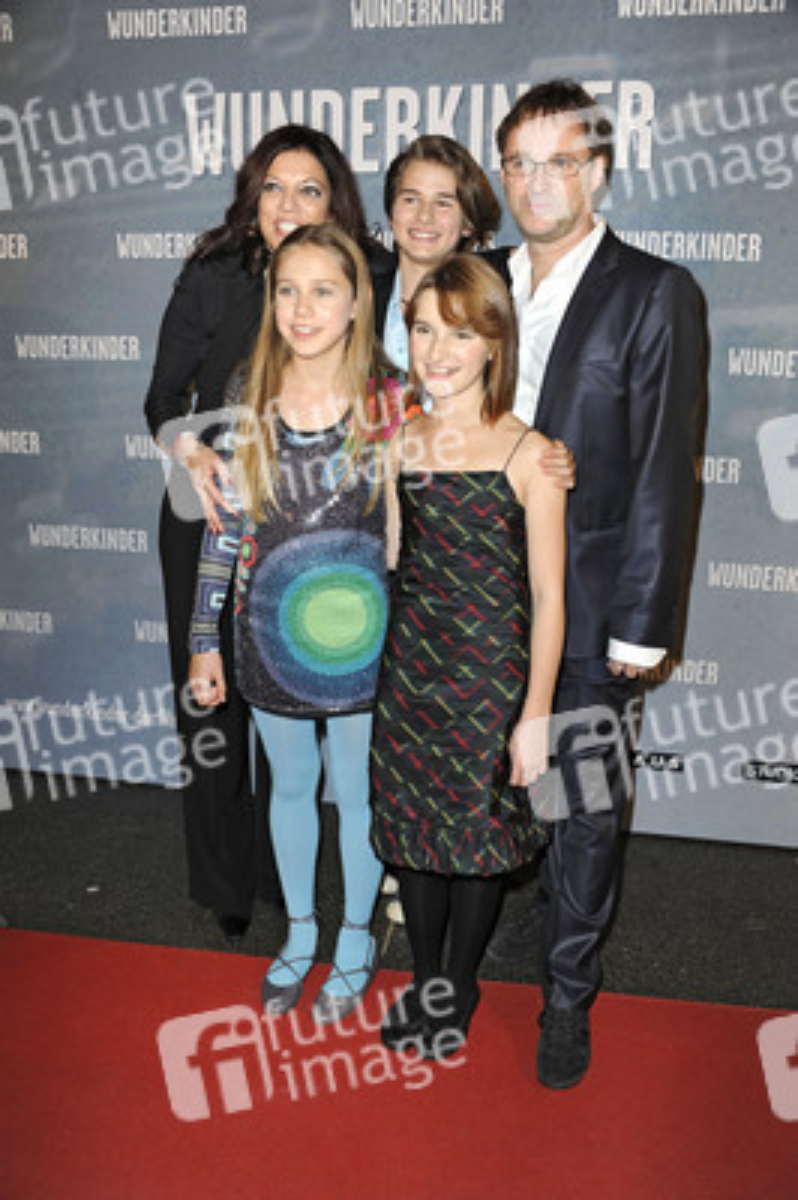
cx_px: 399
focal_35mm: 32
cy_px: 600
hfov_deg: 41.0
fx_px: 1066
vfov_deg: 58.8
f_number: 5.6
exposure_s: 1/160
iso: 500
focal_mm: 32
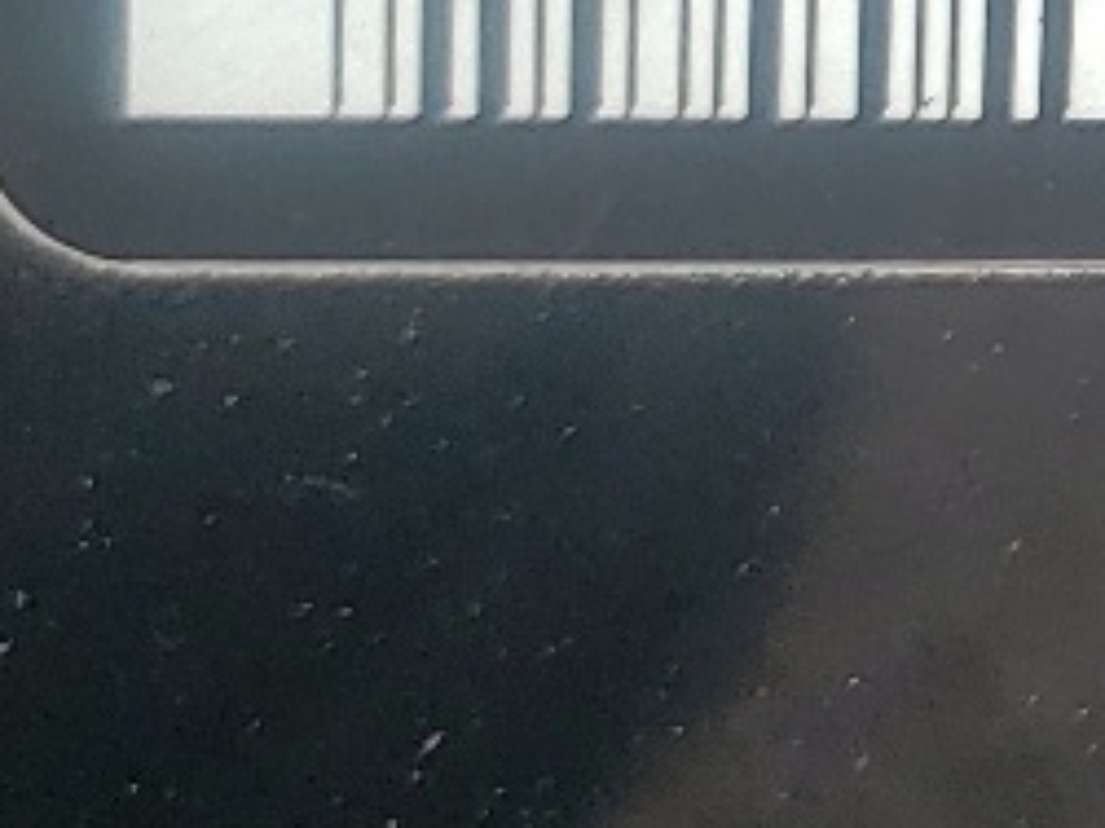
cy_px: -713
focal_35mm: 166
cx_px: 2170
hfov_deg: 10.9
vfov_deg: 8.6
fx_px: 5296
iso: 50
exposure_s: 1/833
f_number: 1.5
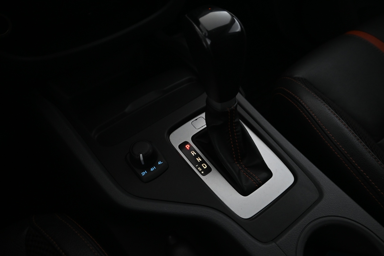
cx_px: 192
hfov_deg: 68.9
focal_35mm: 26
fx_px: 280
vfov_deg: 49.1
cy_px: 128
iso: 1600
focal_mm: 17.5
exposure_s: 1/13
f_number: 4
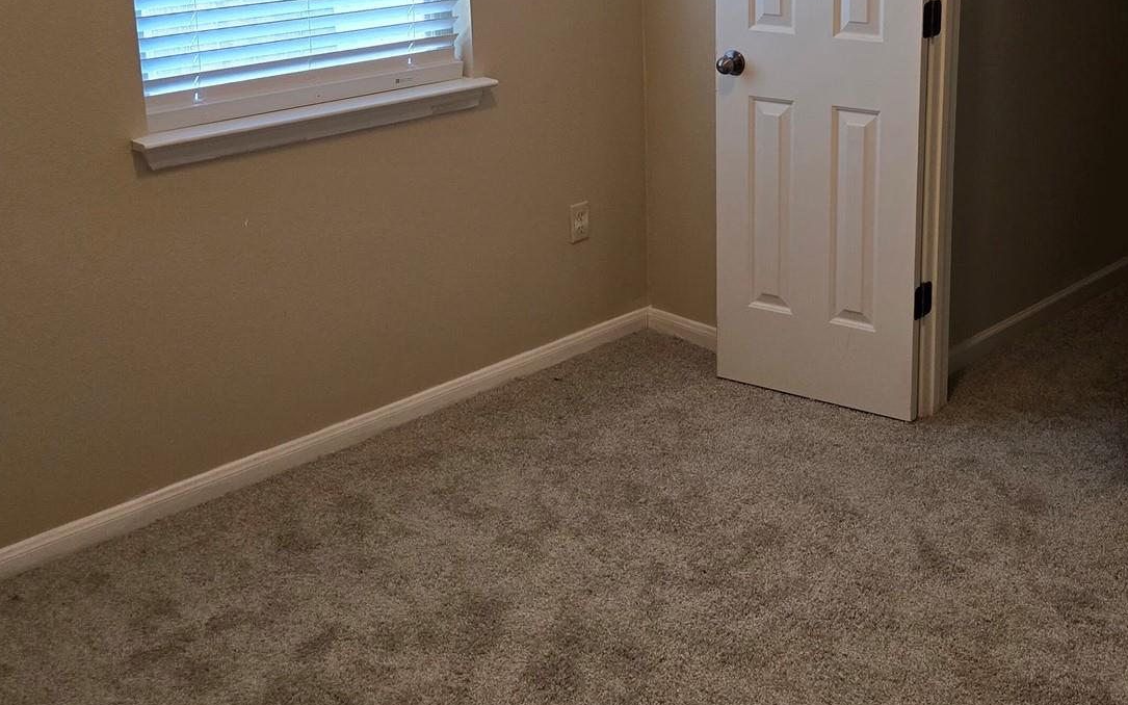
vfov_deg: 27.4
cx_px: 790
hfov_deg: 42.6
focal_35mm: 46
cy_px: 137
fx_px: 1414
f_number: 1.7
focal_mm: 6.3
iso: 400
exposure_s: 1/120
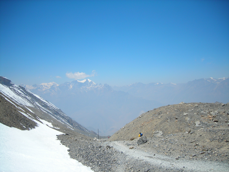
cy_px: 86
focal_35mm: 38
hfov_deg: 49.0
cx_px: 114
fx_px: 251
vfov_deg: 37.7
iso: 50
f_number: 6.4
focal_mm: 6.3
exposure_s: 1/213
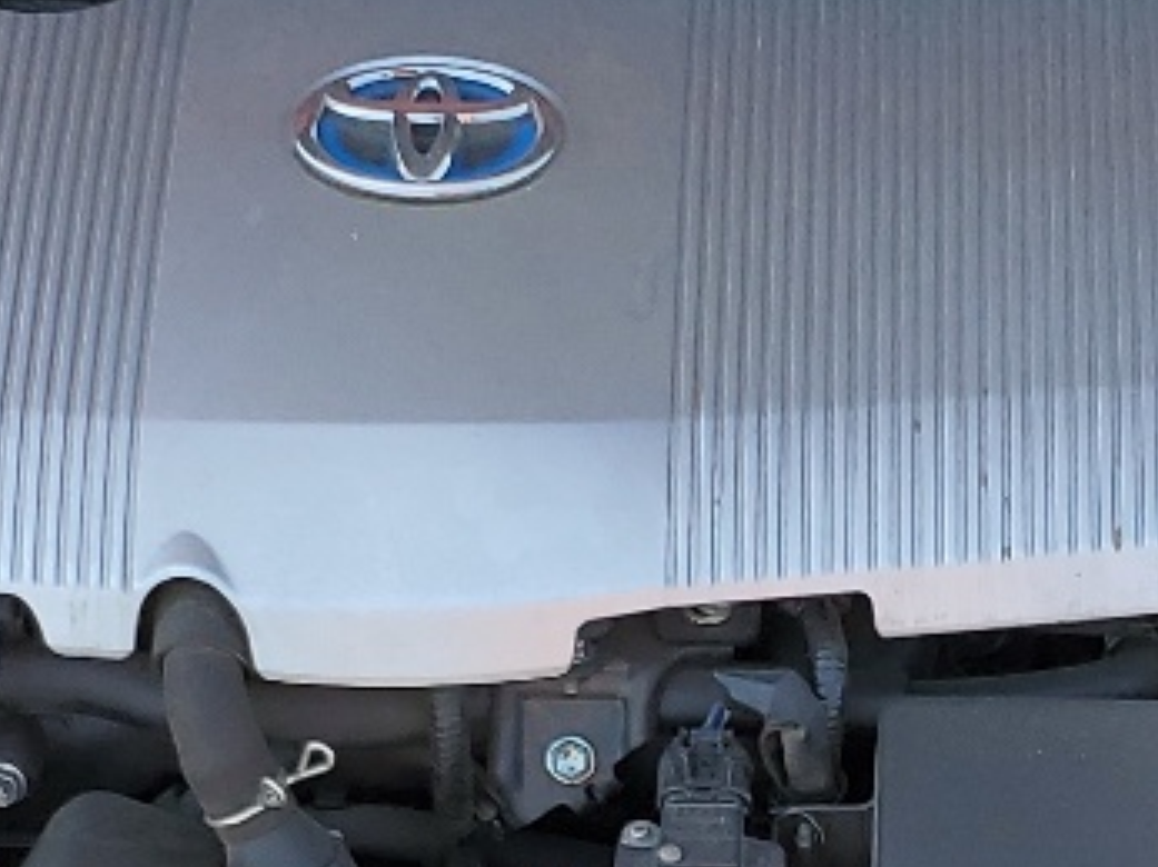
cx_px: 898
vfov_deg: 12.1
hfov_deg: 16.3
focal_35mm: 120
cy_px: 940
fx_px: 4013
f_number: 1.5
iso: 50
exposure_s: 1/1000
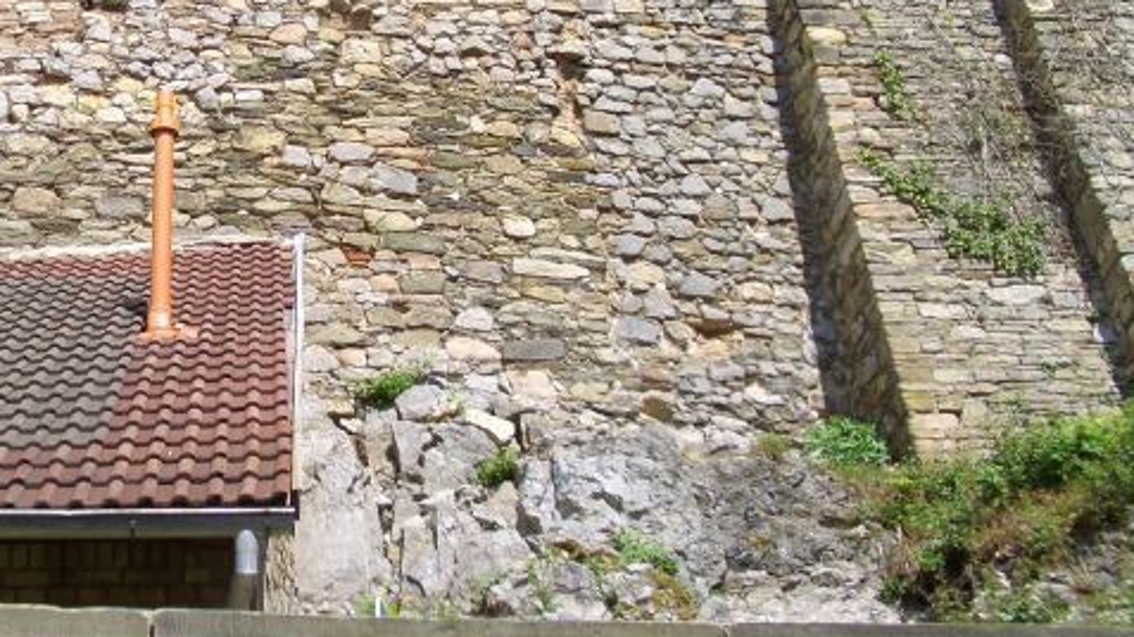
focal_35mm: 64
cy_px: 43
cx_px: 223
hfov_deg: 32.0
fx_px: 1924
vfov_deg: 18.4
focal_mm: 5.8
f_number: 4.3
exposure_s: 1/320
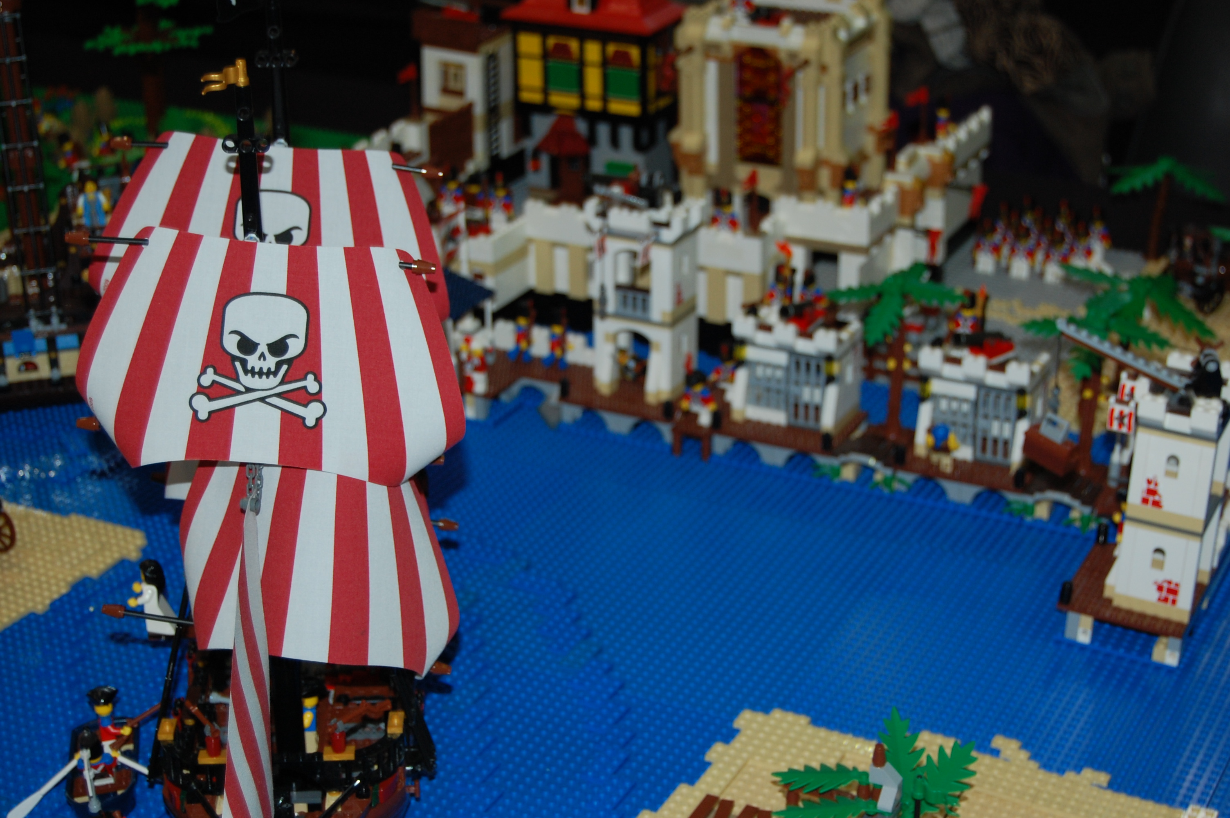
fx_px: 2304
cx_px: 615
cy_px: 409
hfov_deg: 29.9
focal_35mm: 68
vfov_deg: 20.1
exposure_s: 1/60
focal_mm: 45
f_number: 5.3
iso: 400
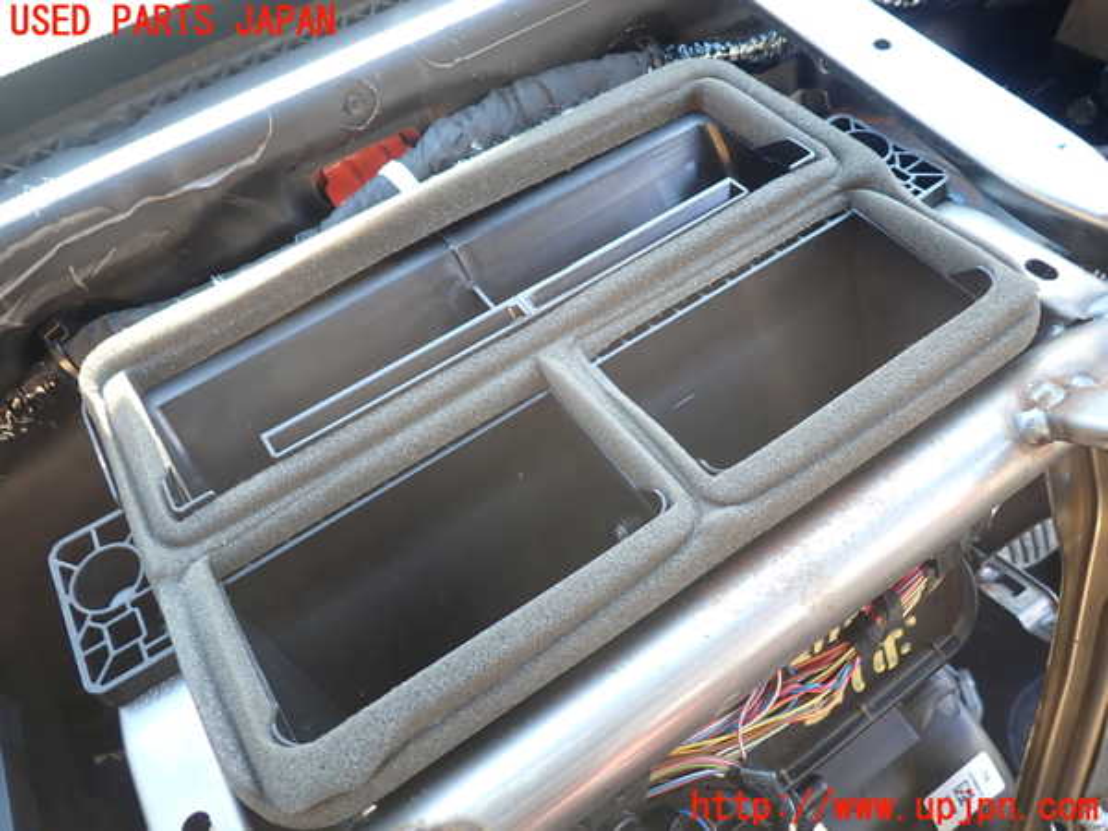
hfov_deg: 69.4
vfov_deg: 54.9
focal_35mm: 25
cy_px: 416
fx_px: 800
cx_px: 554
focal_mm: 4.5
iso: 125
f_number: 2
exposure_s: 1/60
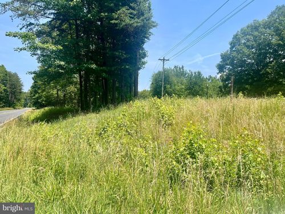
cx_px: 142
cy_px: 107
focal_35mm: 26
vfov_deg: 53.1
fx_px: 214
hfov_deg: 67.3
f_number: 1.6
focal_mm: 5.1
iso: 50
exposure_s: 1/2309
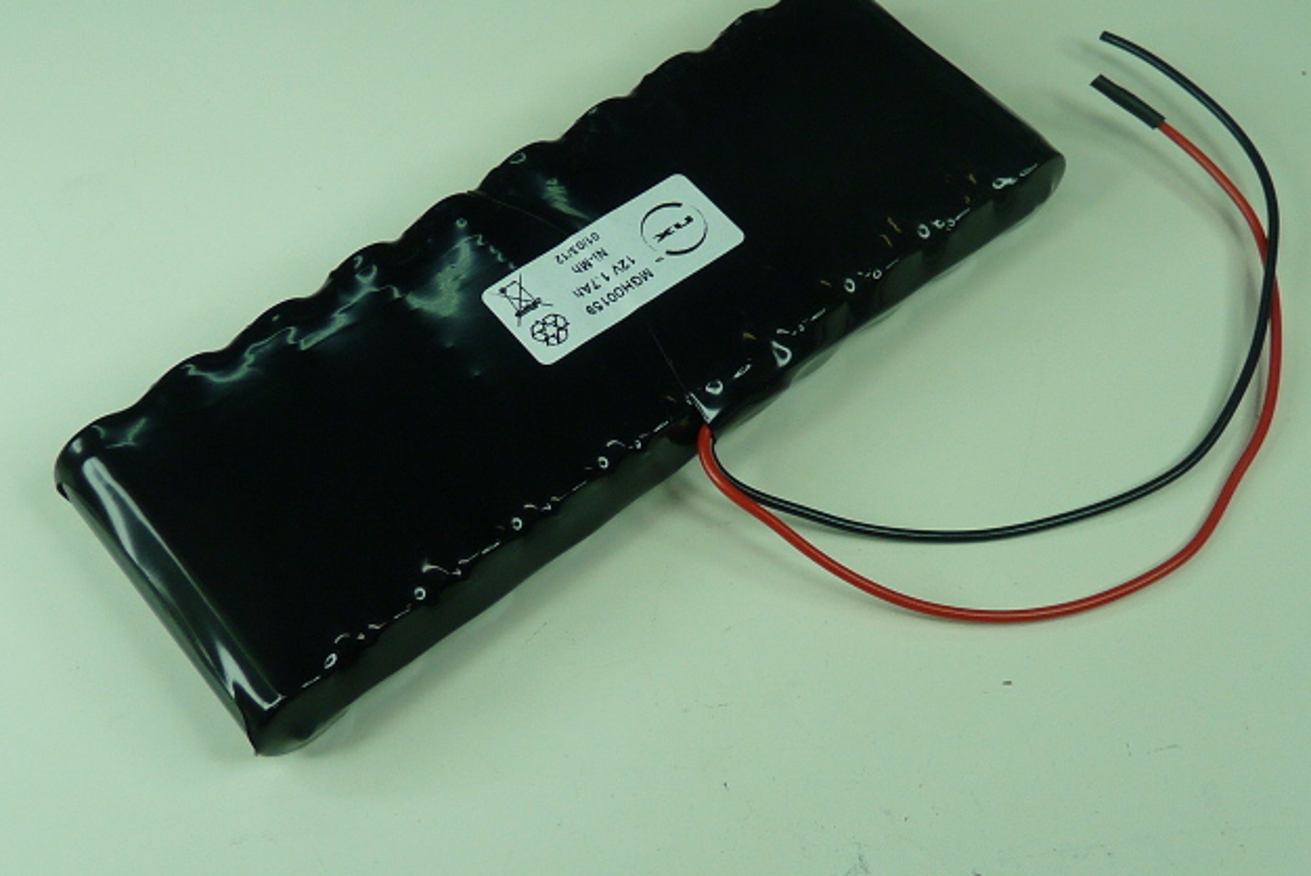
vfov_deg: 26.5
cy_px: 377
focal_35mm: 51
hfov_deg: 38.9
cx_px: 658
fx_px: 1858
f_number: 2.8
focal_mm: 4.8
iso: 100
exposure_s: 1/125
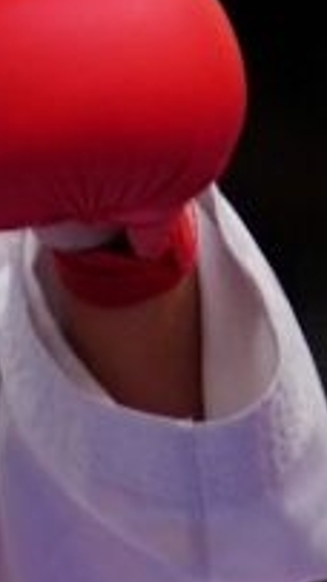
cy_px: 37
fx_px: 32349
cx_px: -164
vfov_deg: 1.0
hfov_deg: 0.6
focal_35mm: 2096
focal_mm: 151
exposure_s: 1/1000
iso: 500
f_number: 2.8
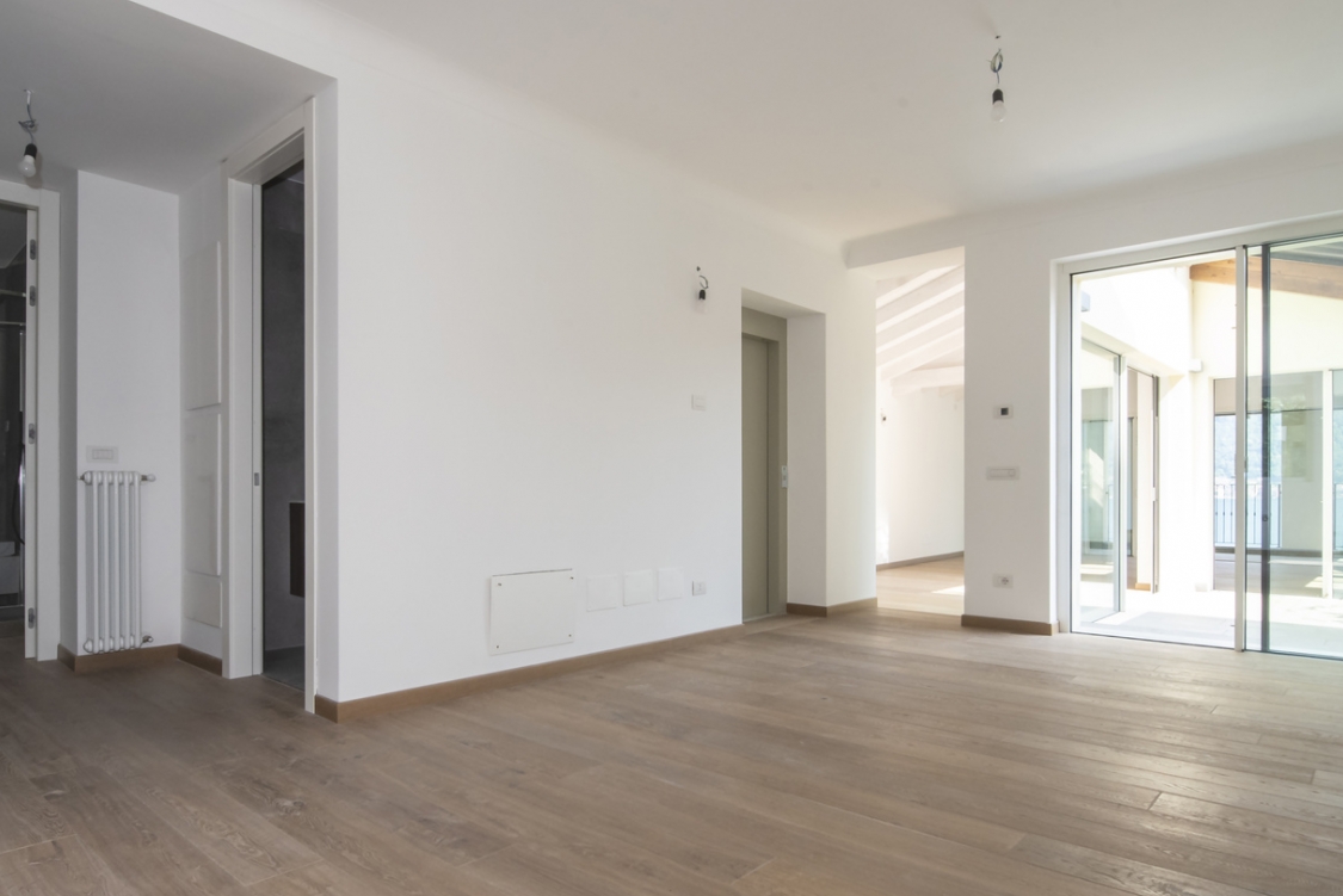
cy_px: 509
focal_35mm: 20
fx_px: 746
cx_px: 649
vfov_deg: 61.7
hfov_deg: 83.9
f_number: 11
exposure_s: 1/80
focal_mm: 15
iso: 900
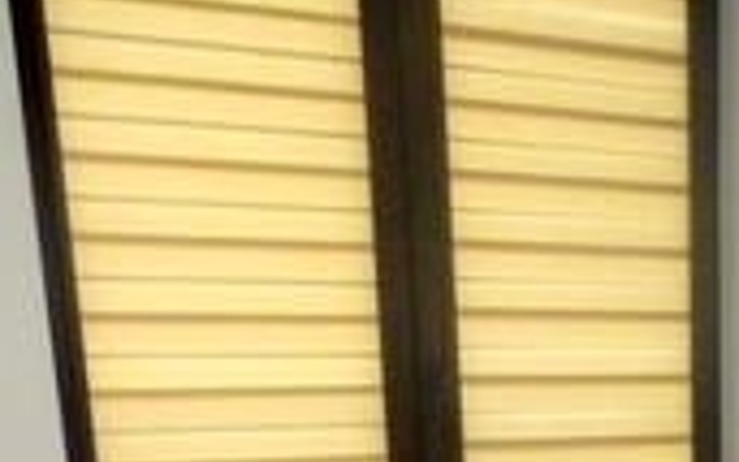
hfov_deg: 18.8
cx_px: 1111
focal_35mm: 97
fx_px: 1954
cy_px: 1019
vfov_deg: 11.6
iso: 250
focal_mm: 4.3
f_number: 3.3
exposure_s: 1/60
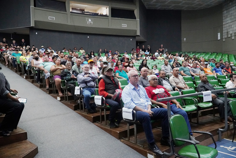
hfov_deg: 64.6
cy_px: 79
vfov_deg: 45.7
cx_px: 118
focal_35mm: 28
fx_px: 187
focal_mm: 19
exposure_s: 1/80
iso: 6400
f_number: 4
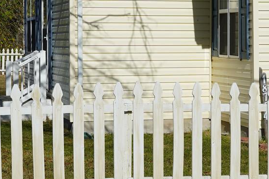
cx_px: 181
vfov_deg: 10.3
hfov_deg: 15.4
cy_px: 74
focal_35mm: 133
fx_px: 993
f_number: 10
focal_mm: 36
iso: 100
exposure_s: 1/400
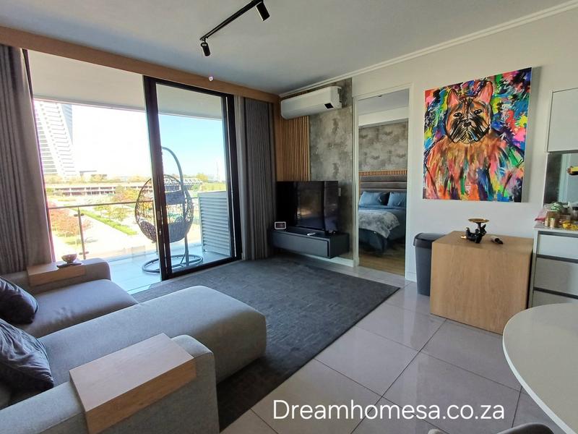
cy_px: 217
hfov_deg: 94.5
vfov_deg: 78.1
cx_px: 289
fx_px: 267
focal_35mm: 16
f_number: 2.2
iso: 80
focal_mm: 1.64
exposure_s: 1/100
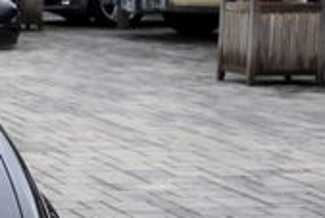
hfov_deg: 10.0
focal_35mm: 182
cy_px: 178
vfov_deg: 7.5
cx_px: -423
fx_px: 1644
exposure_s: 1/200
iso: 100
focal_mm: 30
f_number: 6.3
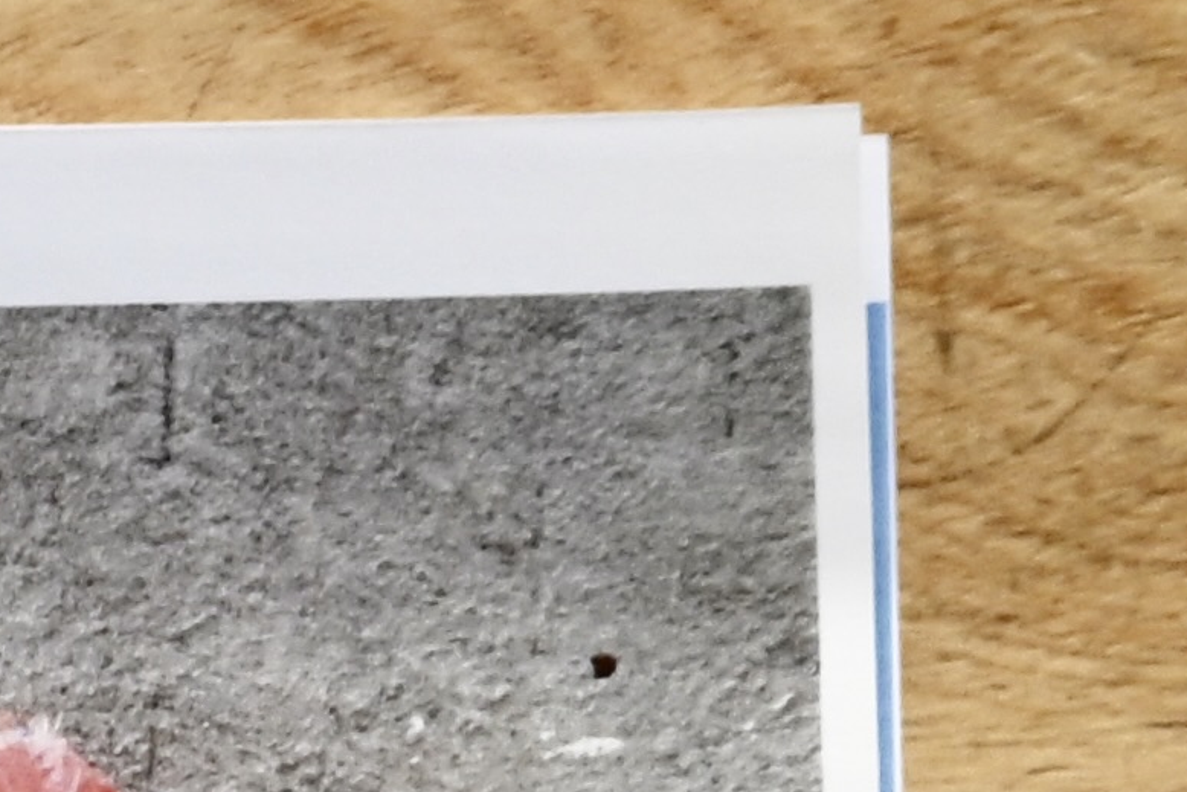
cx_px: -3209
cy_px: 1685
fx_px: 10256
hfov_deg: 5.8
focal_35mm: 311
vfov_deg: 4.4
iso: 640
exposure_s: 1/125
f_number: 5.6
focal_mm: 40
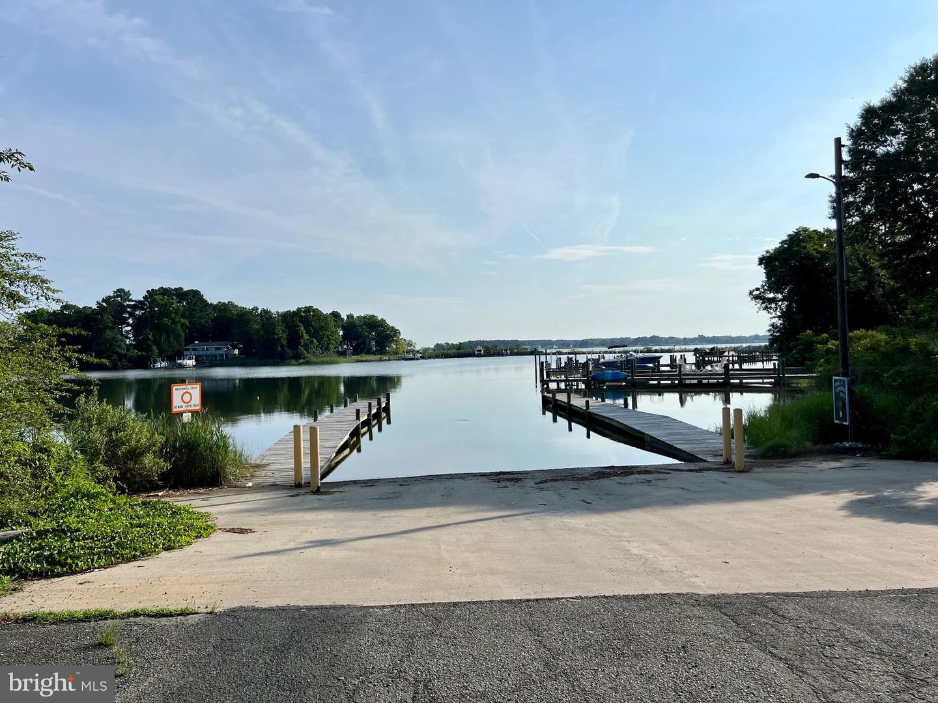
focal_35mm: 26
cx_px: 469
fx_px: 705
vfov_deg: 53.1
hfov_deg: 67.3
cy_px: 352
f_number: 1.5
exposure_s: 1/10309
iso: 50
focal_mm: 5.7
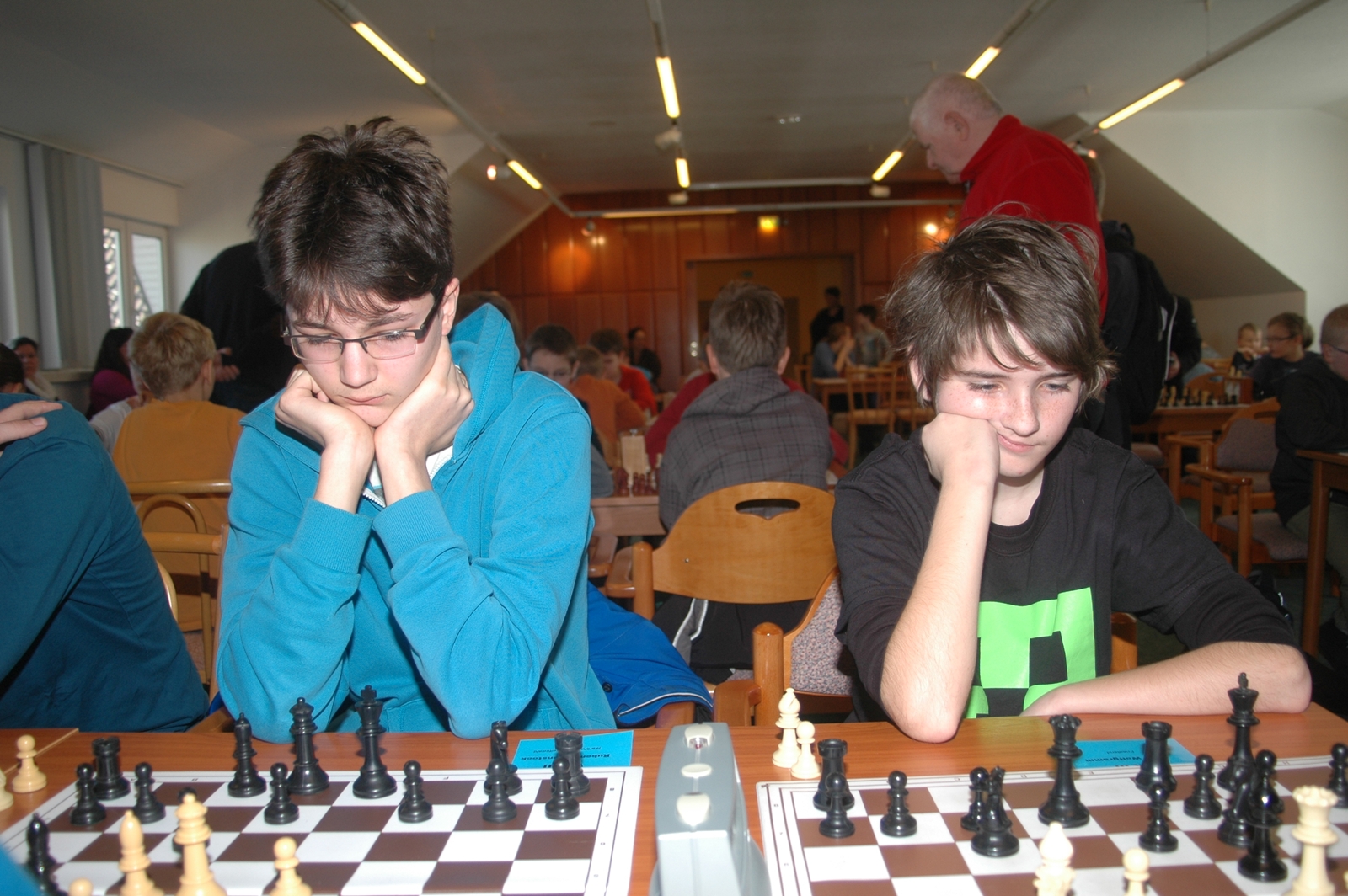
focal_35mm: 33
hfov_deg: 57.3
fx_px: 1235
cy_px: 448
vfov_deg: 39.9
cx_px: 674
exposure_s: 1/60
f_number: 4
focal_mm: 22
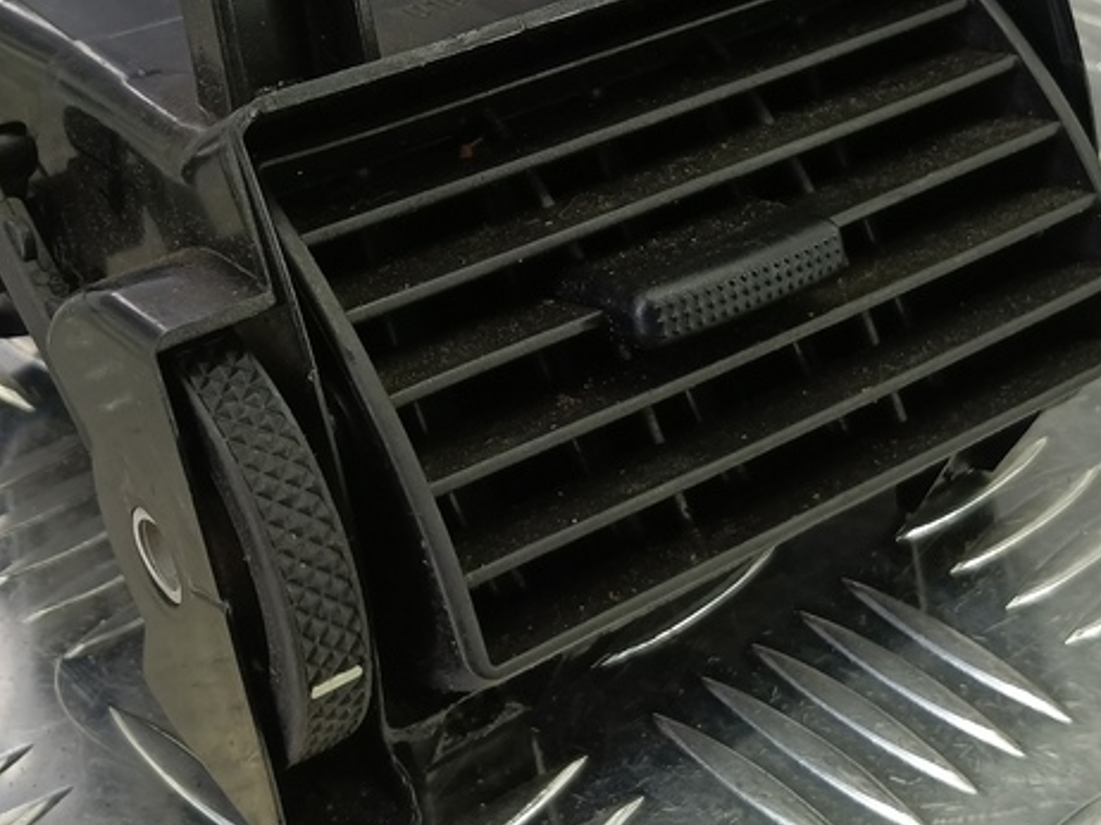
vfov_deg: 28.3
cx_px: 550
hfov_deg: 37.5
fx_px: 1621
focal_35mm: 51
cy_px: 248
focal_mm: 4.11
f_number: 1.6
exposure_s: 1/50
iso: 164
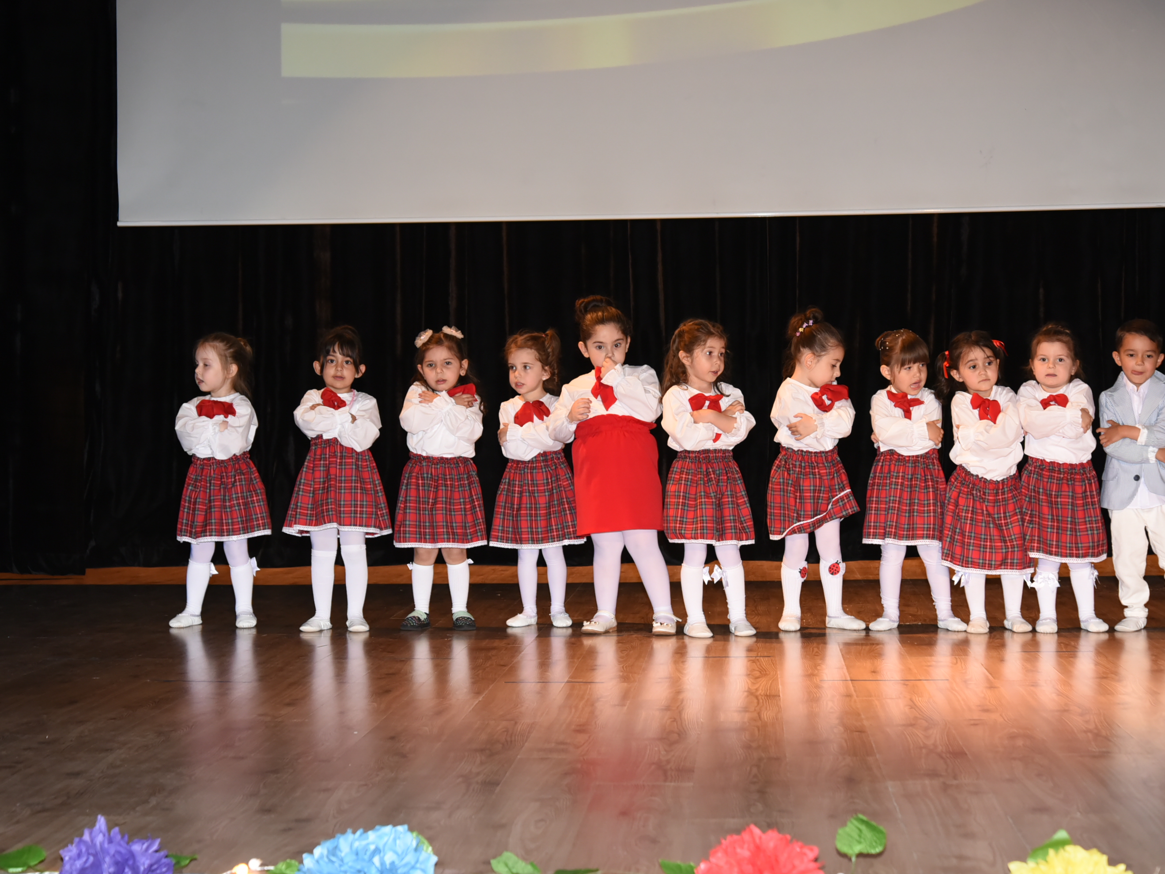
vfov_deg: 21.6
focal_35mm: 68
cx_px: 597
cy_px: 436
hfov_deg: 28.6
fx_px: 2289
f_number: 5.6
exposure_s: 1/200
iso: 2000
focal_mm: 62
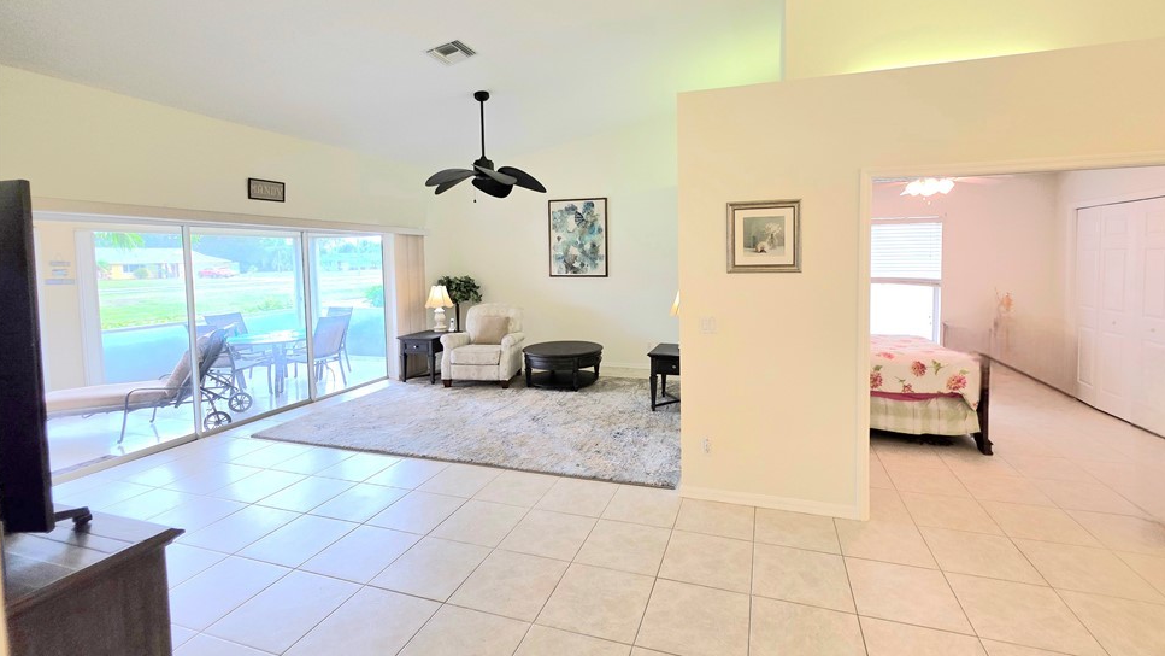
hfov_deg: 102.9
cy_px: 270
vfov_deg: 70.0
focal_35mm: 15
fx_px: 463
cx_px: 611
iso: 80
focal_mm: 2.2
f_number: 1.9
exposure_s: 1/120
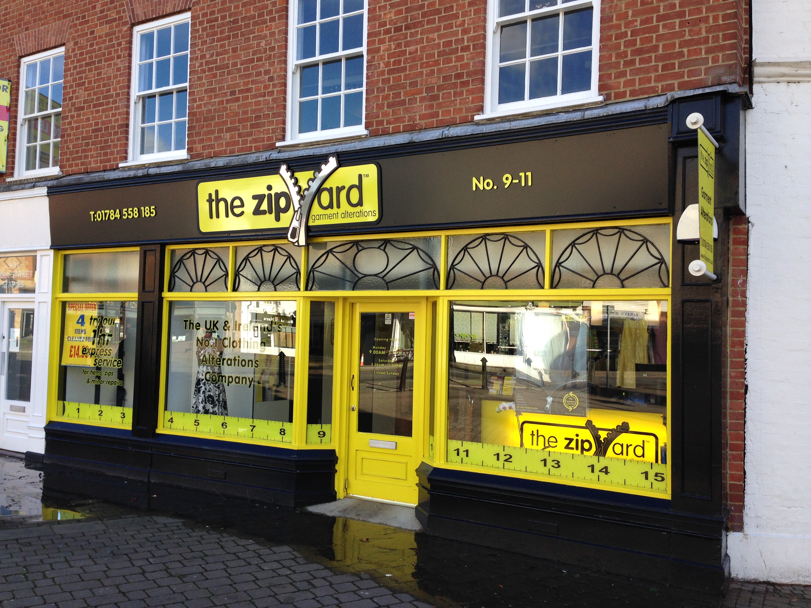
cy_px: 304
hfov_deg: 55.4
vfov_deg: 42.9
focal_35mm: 33
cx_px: 406
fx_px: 773
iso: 50
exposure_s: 1/291
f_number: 2.4
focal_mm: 4.12
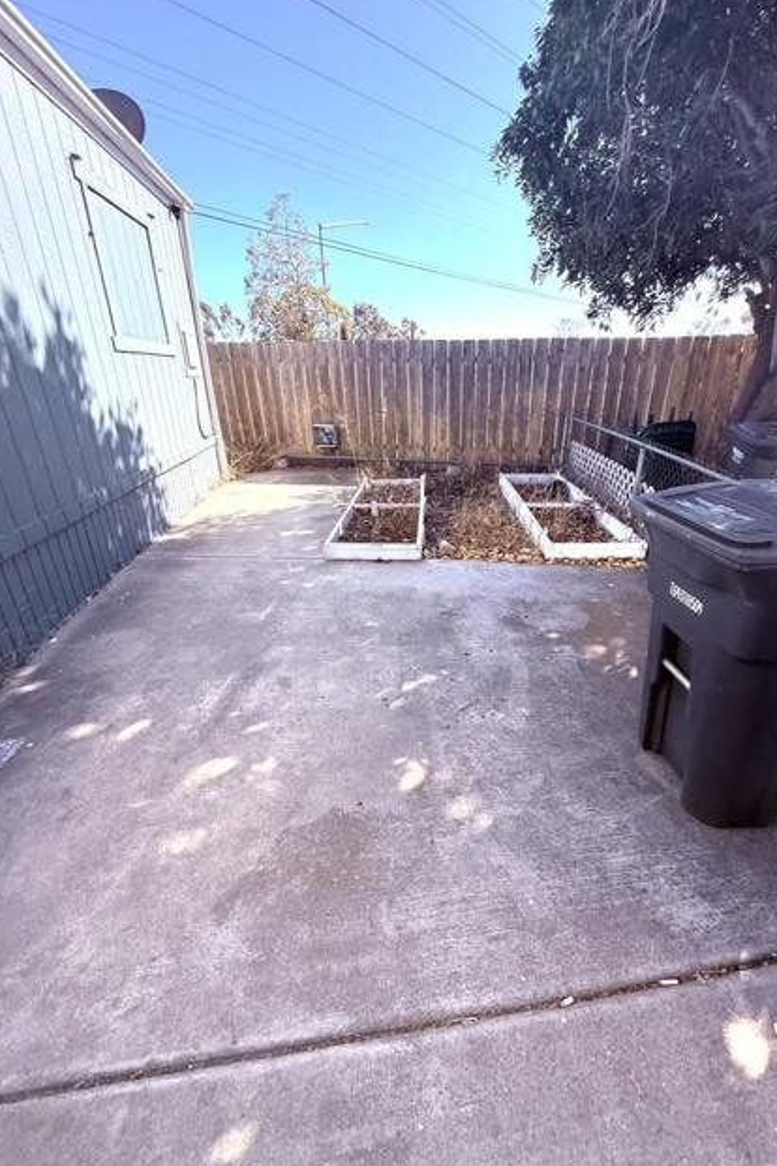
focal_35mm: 15
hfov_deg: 77.2
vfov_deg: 100.4
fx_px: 486
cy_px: 590
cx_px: 422
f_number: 2.2
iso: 64
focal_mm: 2.22
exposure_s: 1/329
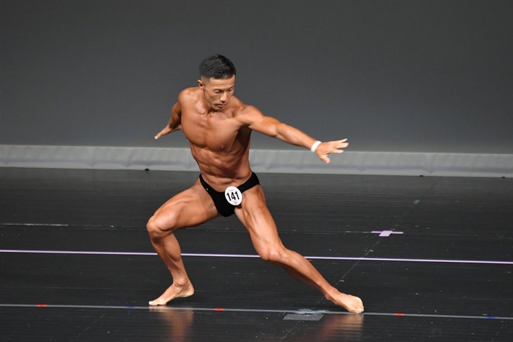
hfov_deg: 4.6
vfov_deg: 3.0
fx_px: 6453
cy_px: 171
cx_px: 257
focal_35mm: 453
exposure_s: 1/400
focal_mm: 300
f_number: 5.6
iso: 4000
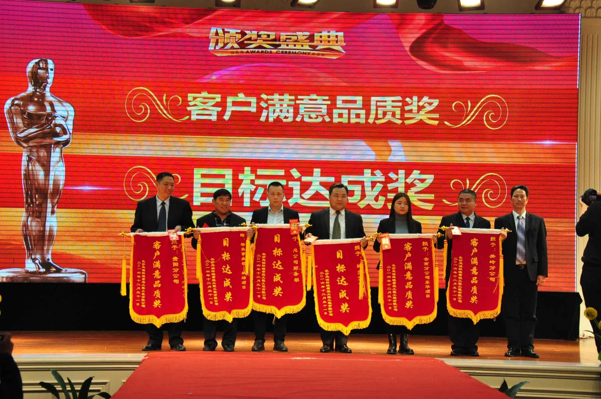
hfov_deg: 27.0
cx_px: 300
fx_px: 1251
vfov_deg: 18.1
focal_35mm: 75
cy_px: 200
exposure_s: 1/125
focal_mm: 50
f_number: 5.6
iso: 1600
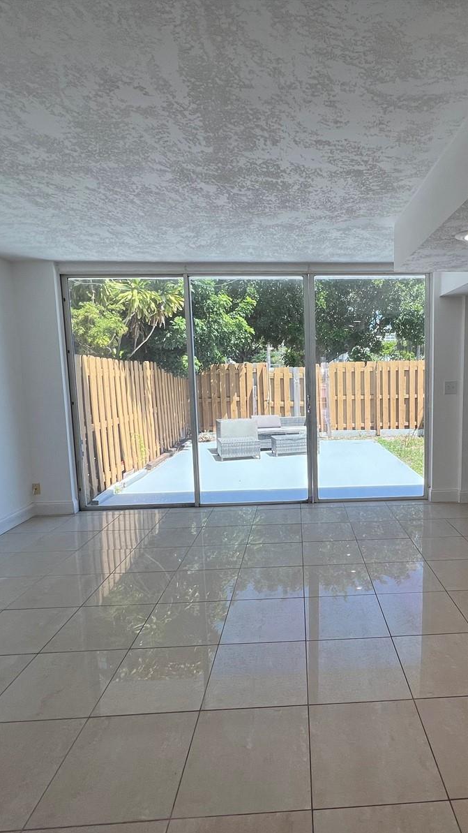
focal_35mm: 19
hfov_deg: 56.7
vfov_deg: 89.6
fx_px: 419
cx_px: 322
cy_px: 418
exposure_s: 1/127
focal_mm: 1.57
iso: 32
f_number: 1.8
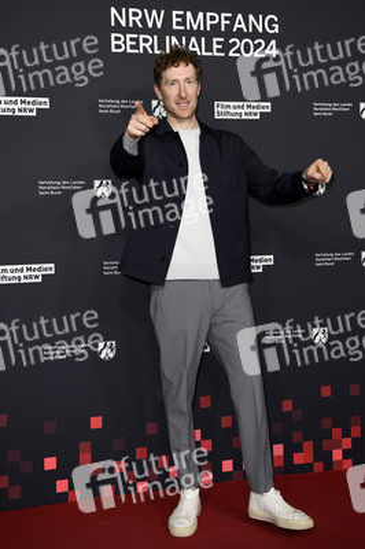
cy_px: 274
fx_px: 792
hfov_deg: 25.9
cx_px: 182
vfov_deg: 38.2
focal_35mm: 52
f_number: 4
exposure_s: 1/250
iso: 800
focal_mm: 52
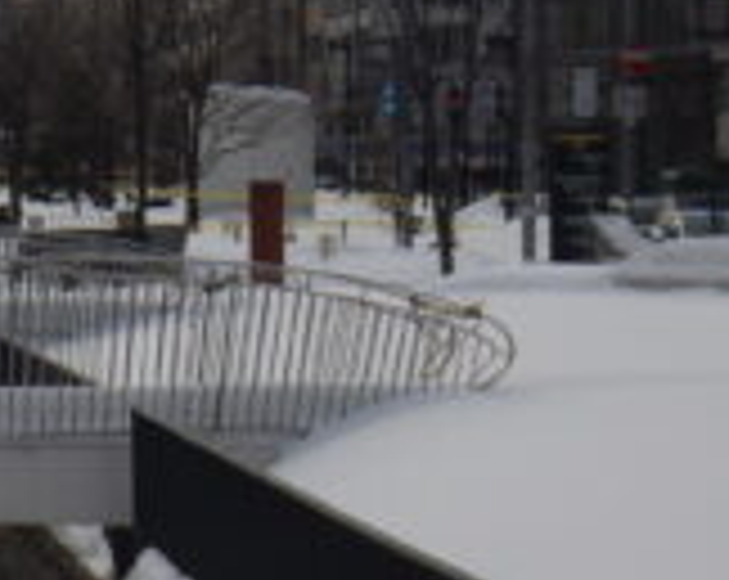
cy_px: 250
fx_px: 4587
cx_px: -317
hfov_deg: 8.9
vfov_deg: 7.2
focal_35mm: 213
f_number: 5.5
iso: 125
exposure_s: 1/1250
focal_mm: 11.1
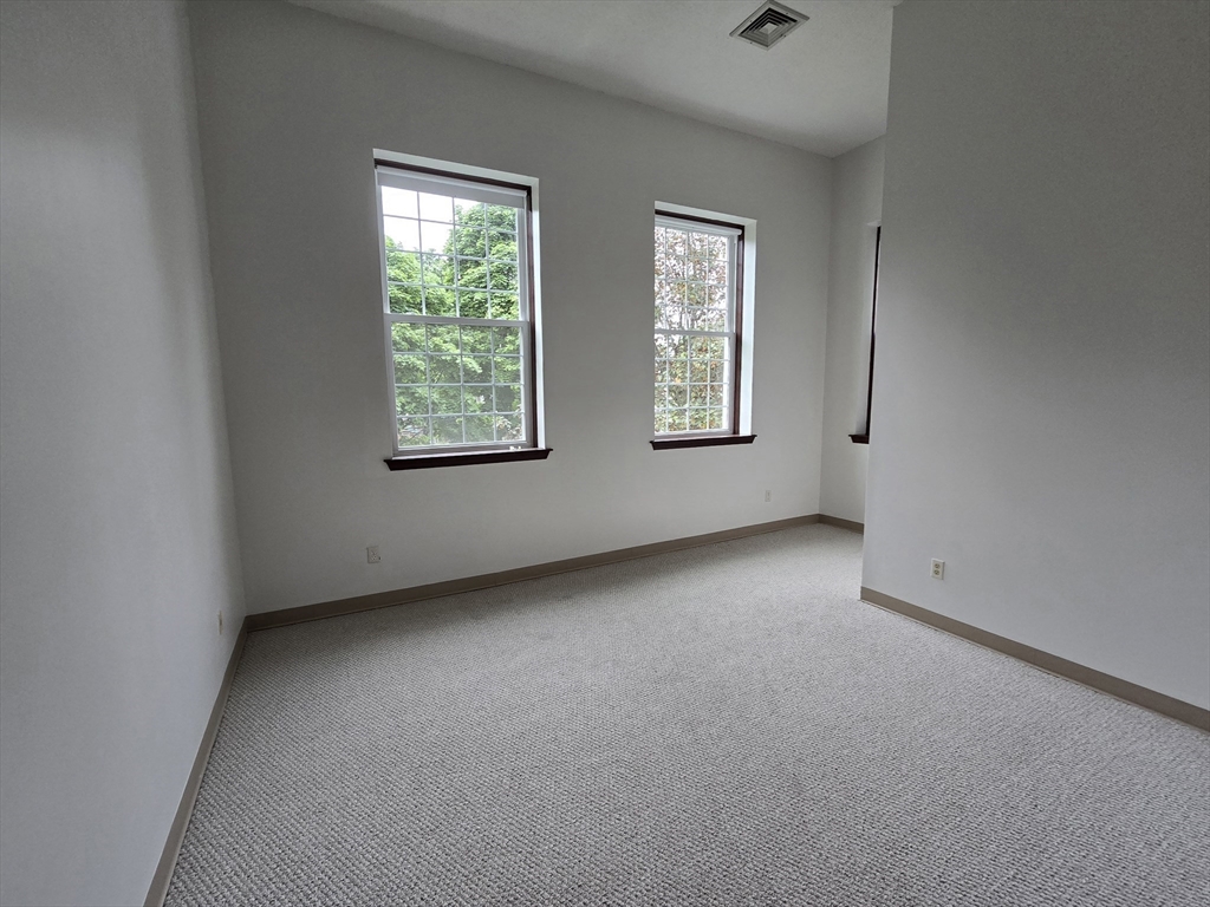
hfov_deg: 106.2
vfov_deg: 89.9
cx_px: 605
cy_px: 454
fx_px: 454
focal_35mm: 13
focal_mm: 2.2
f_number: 2.2
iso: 160
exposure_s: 1/60.2
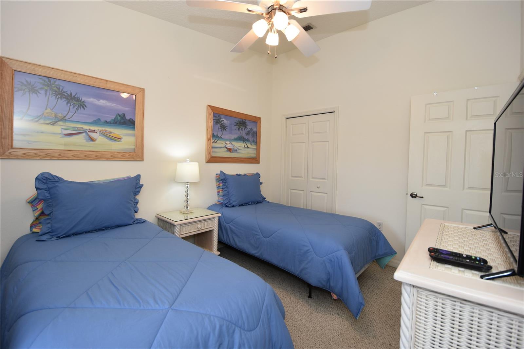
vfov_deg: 77.3
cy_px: 174
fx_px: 218
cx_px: 262
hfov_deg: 100.4
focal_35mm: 15
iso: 280
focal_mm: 10
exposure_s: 1/60
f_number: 4
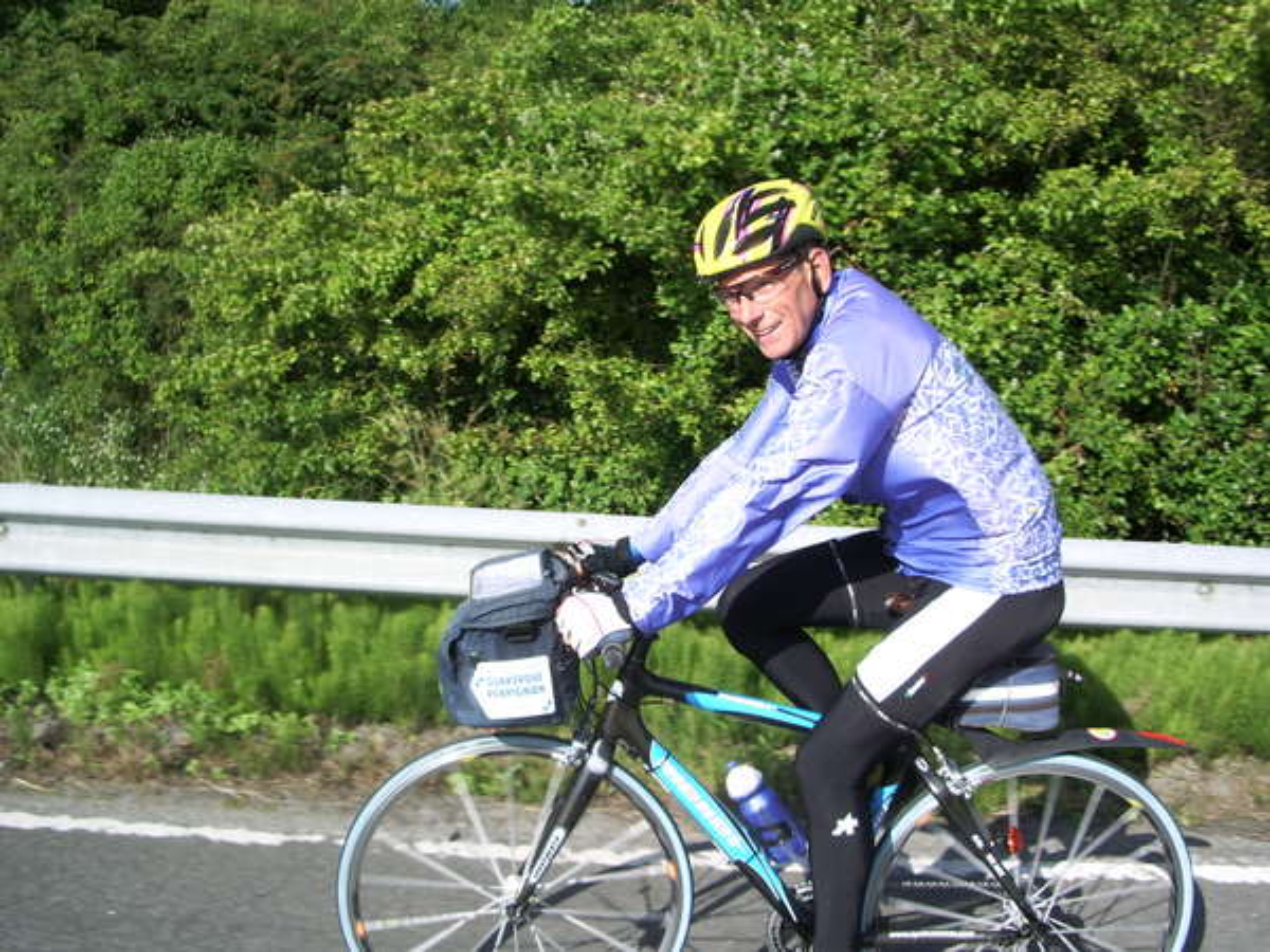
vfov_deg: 40.7
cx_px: 635
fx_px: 1284
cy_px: 476
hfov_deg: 52.6
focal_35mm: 35
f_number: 4.3
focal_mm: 5.8
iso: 50
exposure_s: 1/320
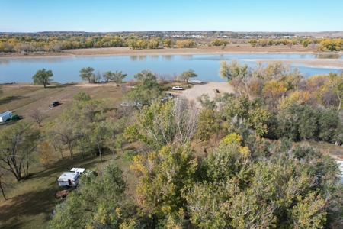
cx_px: 172
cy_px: 114
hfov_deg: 78.6
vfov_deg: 57.2
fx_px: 210
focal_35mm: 22
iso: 110
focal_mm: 8.38
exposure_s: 1/1250
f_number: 2.8
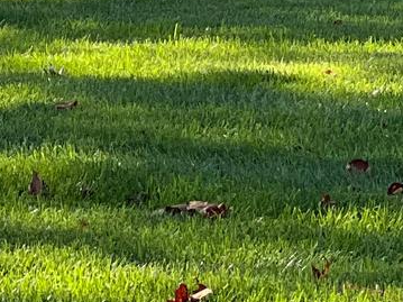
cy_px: -447
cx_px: 872
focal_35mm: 439
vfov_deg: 3.3
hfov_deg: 4.4
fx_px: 5109
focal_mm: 9
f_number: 2.8
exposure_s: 1/151
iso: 40
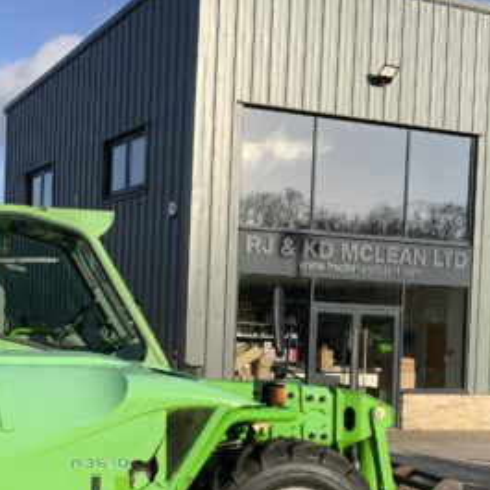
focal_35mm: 62
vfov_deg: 27.5
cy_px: 338
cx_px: 133
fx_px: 993
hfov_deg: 27.4
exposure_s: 1/2058
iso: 16
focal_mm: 3
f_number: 1.8
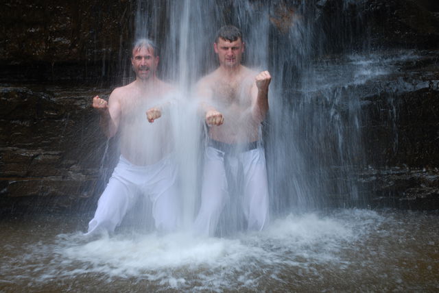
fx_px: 879
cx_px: 220
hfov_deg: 28.0
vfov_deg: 19.0
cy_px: 146
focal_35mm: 72
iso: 200
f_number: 5.6
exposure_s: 1/40
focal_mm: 48
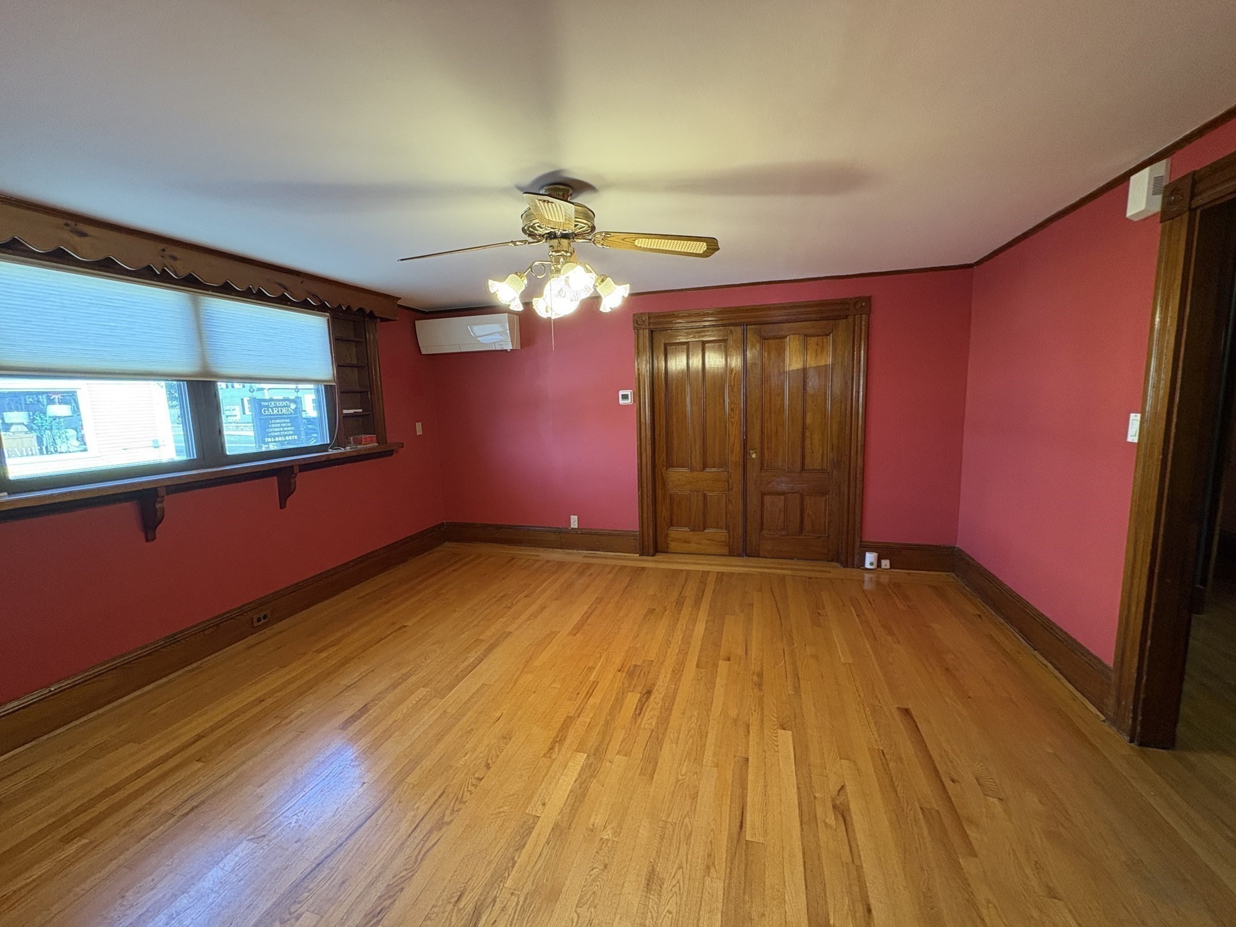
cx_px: 618
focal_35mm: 14
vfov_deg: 85.7
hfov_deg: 102.1
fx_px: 500
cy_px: 464
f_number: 2.2
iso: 400
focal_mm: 2.22
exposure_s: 1/60
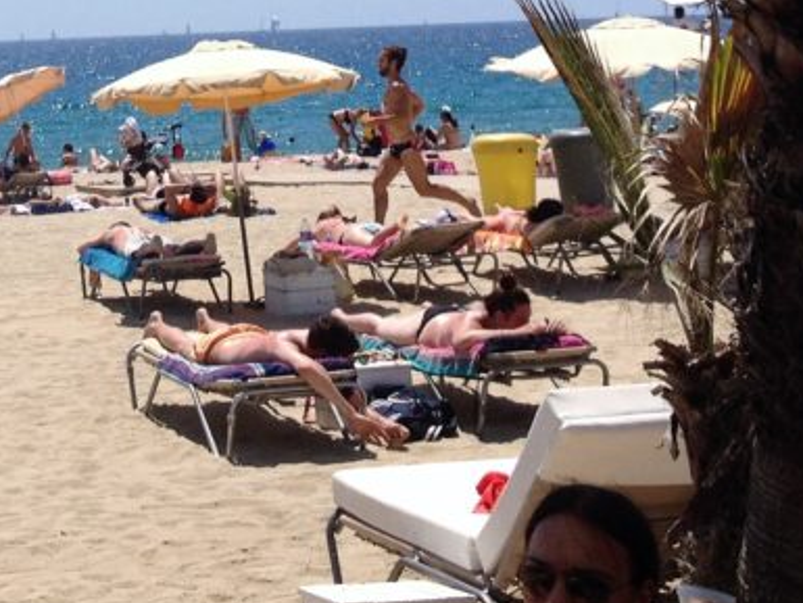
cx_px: -102
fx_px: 2158
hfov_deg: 20.0
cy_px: -104
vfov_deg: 15.4
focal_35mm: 93
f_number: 2.4
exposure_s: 1/2762
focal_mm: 4.28
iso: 50
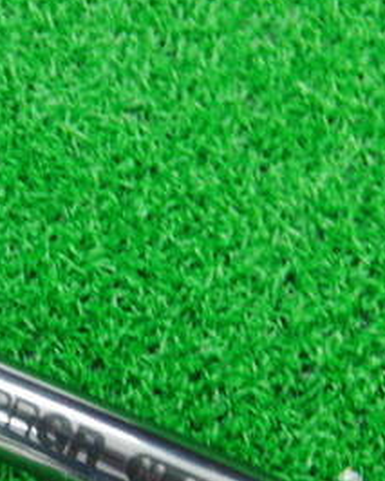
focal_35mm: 87
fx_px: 1238
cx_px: -123
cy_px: 336
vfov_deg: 21.8
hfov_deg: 16.6
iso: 400
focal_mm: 6.42
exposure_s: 1/20
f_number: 3.6
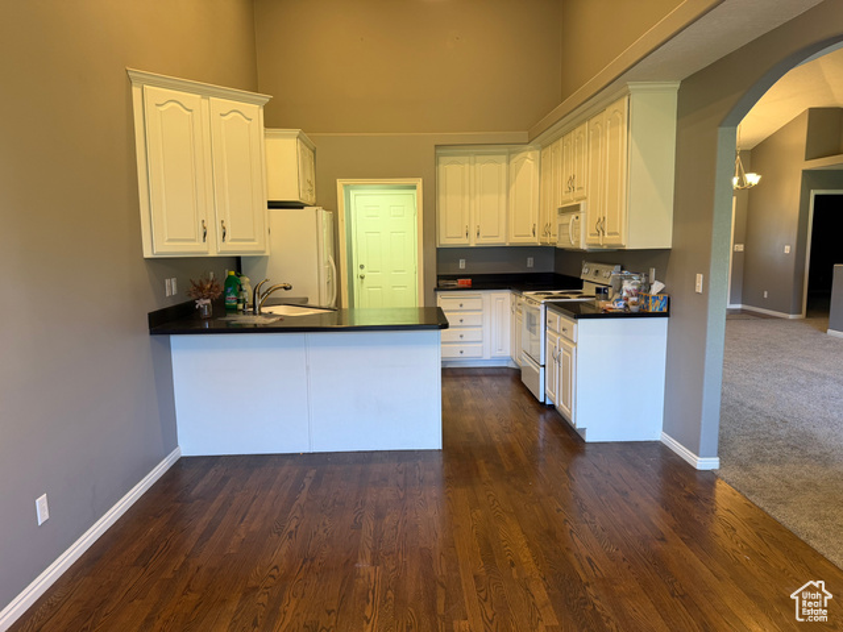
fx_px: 584
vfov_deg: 56.8
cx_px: 422
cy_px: 316
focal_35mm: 24
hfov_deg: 71.6
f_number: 1.78
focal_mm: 6.76
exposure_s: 1/60
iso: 125
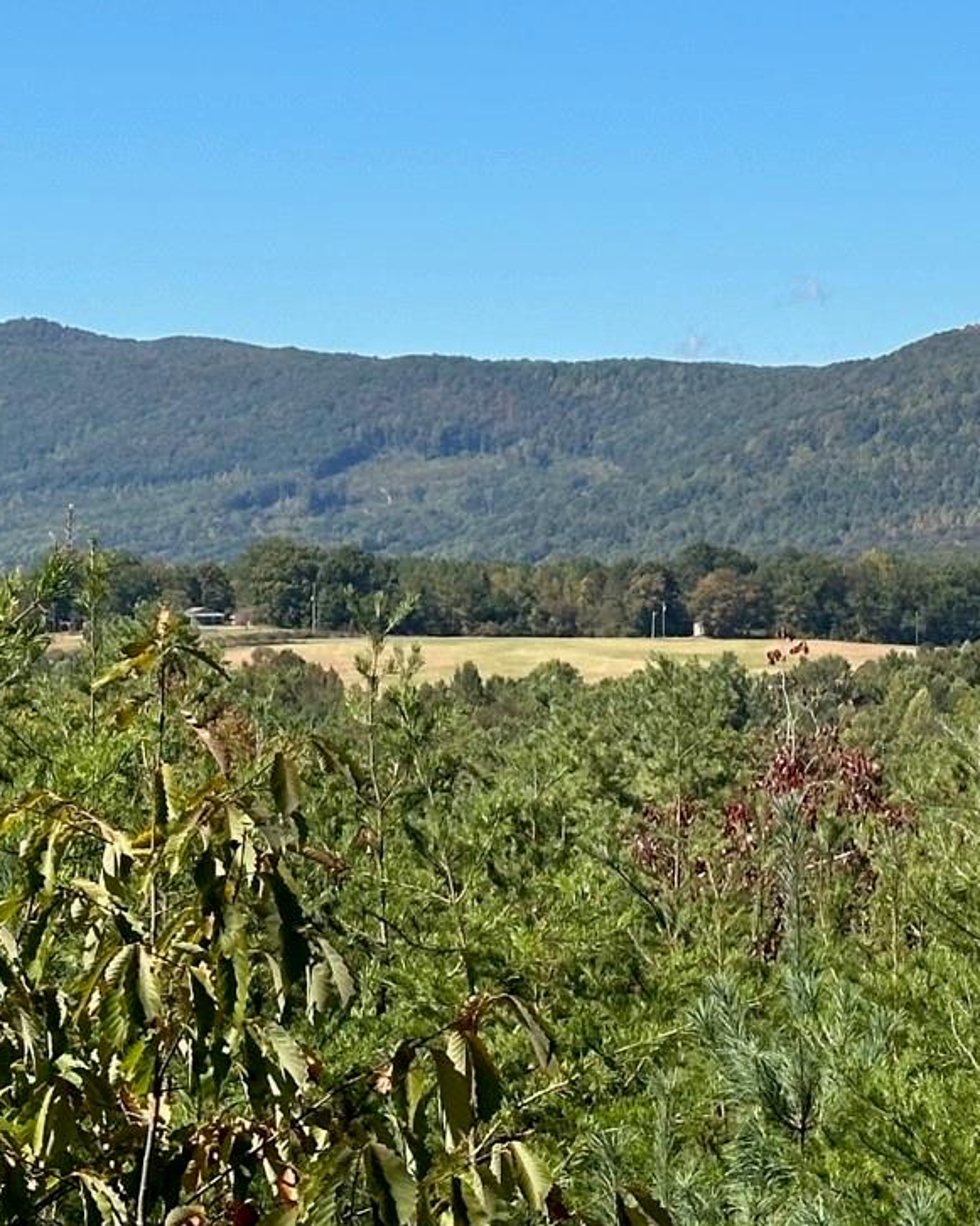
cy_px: 425
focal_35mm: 130
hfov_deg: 11.6
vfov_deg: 14.8
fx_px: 4716
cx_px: 1142
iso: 64
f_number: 1.78
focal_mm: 6.86
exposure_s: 1/3731
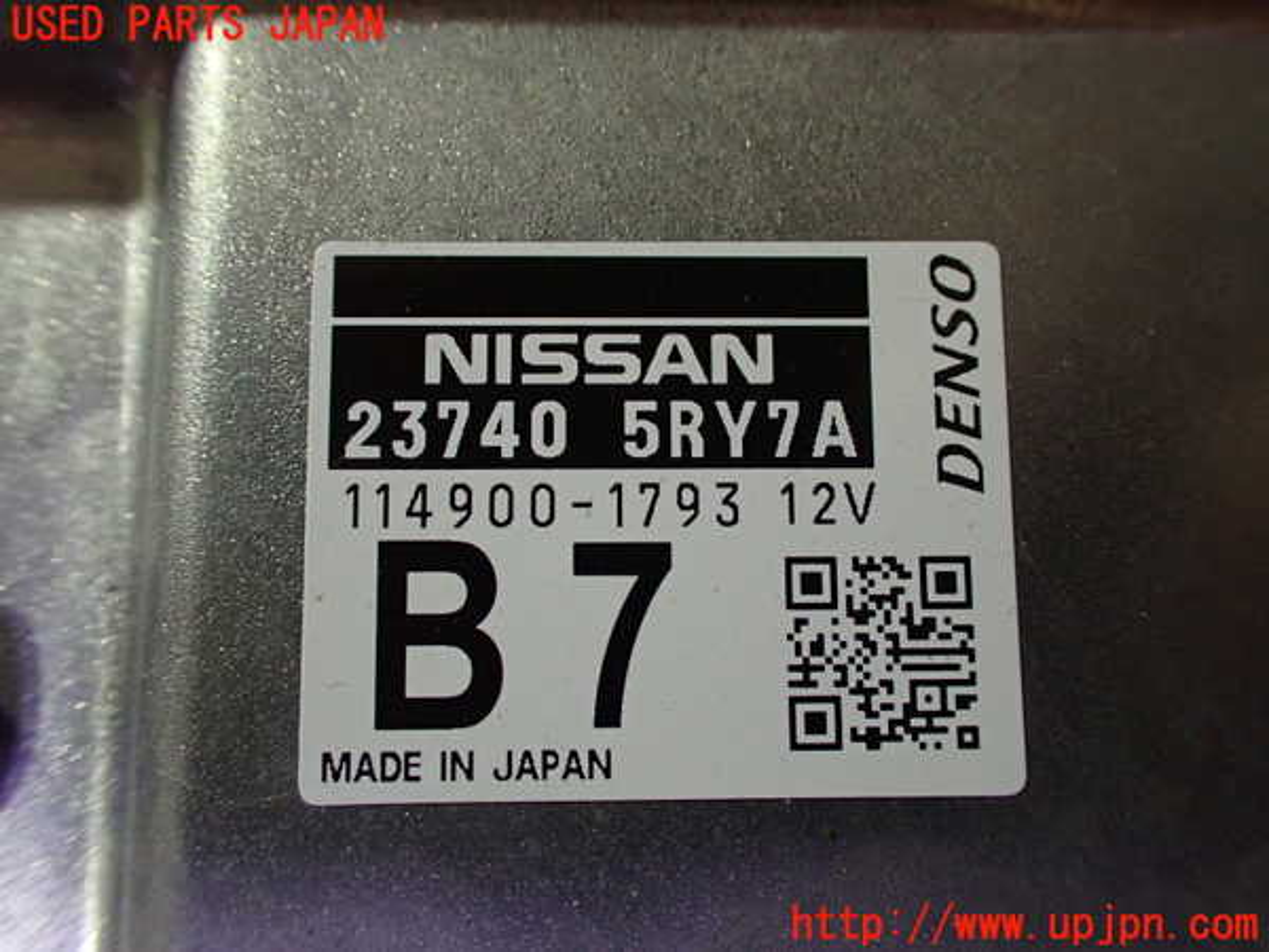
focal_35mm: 30
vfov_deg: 46.8
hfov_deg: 60.0
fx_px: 1100
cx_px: 634
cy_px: 476
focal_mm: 5.4
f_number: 2.3
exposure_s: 1/50
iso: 800
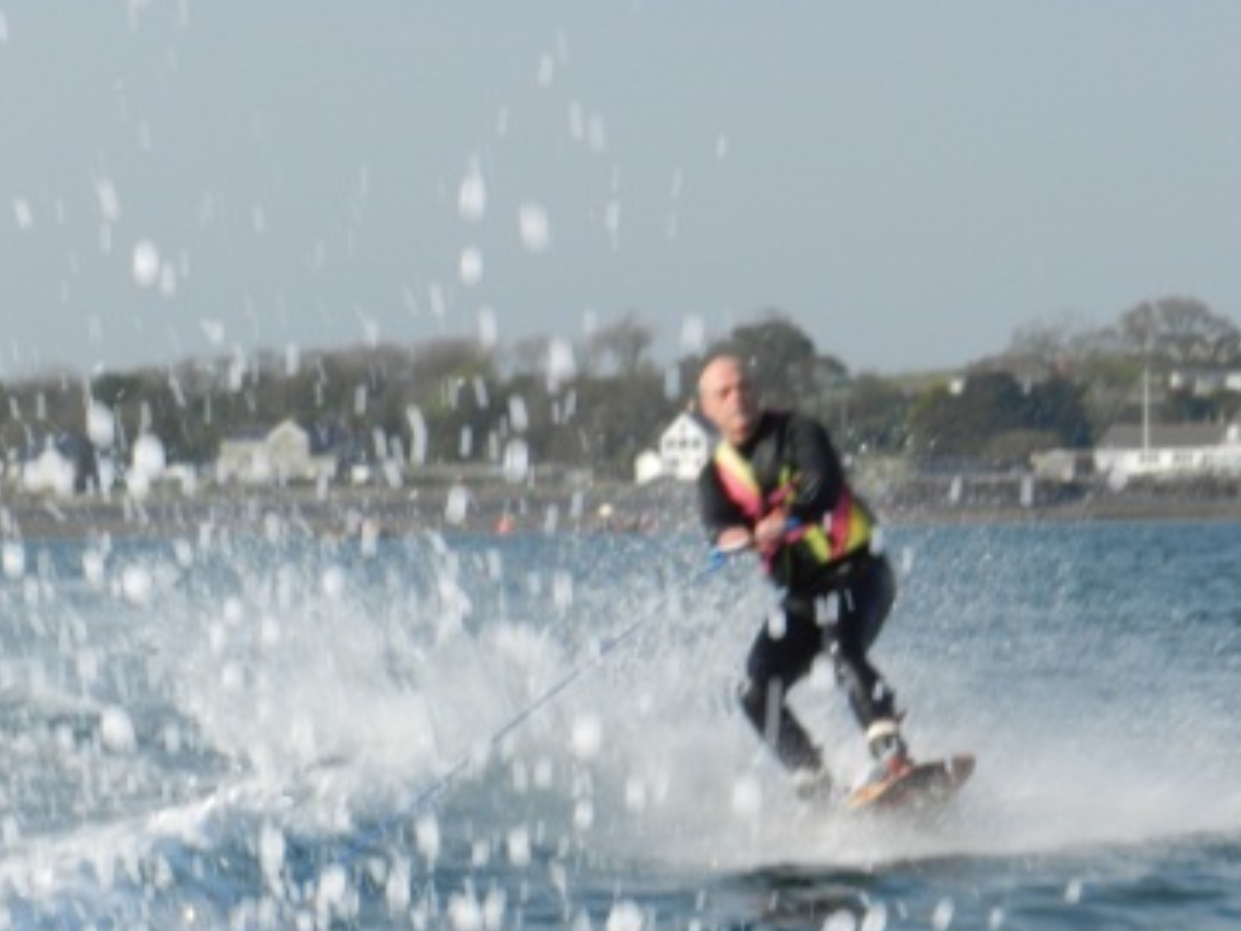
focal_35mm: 219
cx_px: 669
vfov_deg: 6.8
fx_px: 7851
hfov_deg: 9.0
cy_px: 559
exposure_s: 1/125
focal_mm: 31.2
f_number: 8
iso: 160
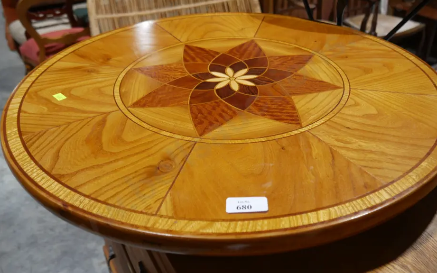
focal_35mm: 33
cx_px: 240
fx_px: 393
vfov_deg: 38.3
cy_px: 117
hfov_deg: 58.0
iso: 200
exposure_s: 1/60
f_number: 3.5
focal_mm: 14
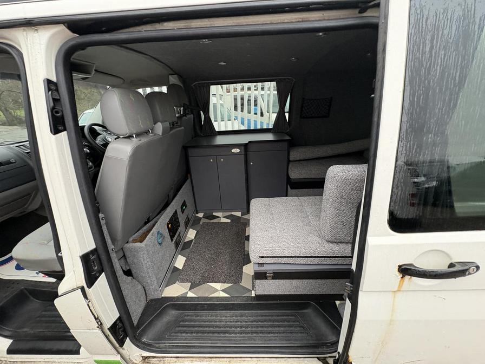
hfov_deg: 102.1
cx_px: 242
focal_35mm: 14
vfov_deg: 85.7
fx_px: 196
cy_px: 182
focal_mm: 2.22
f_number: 2.2
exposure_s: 1/99
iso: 160
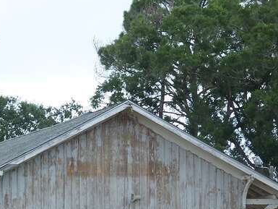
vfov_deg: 6.3
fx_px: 1888
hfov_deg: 8.4
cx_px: 58
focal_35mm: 235
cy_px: 213
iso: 64
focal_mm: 23.9
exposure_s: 1/125
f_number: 3.6
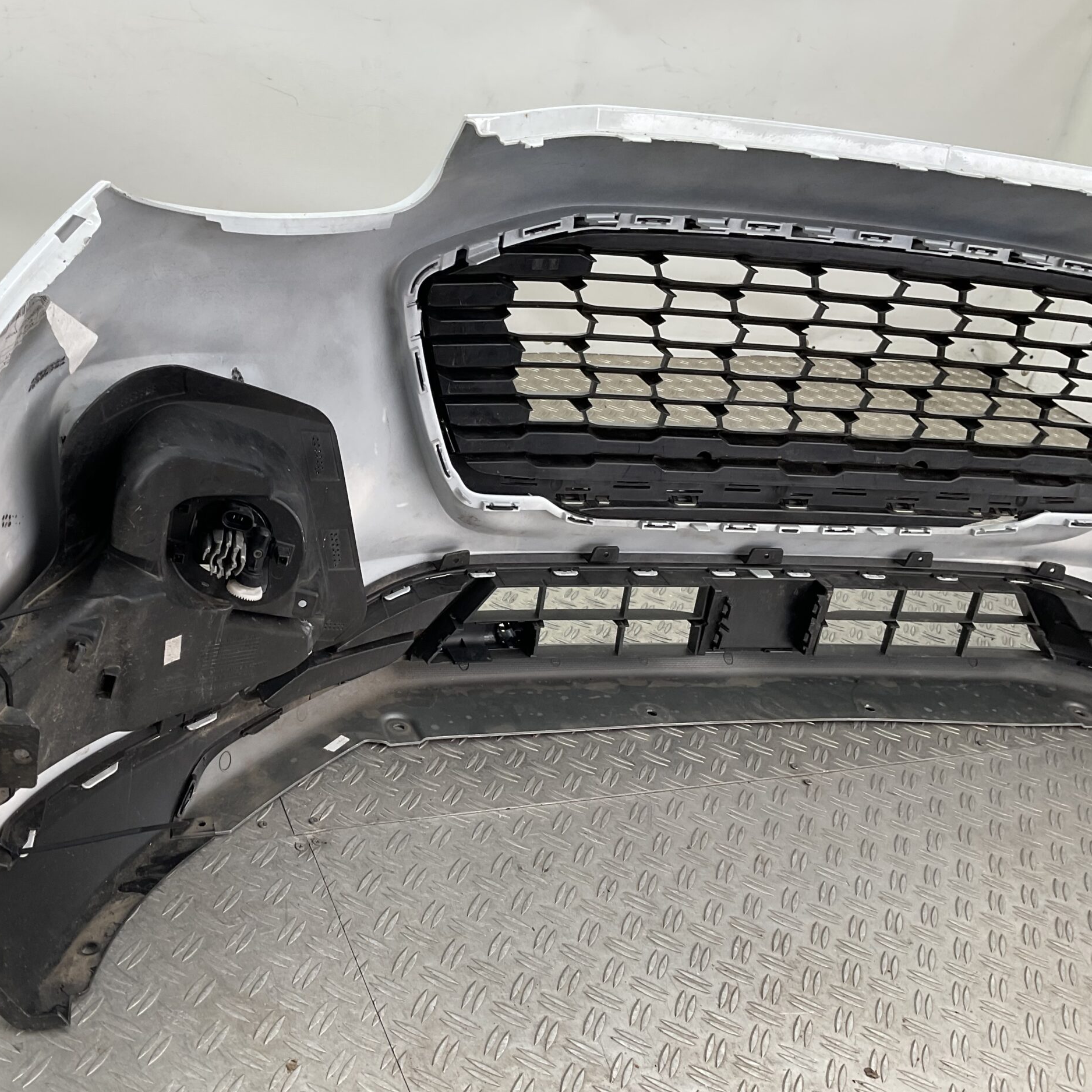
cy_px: 546
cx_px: 394
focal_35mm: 35
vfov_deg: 47.2
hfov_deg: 46.7
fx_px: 1249
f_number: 1.8
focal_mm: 3
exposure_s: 1/120
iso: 25
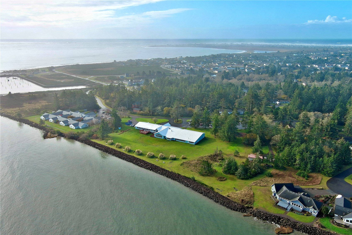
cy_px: 118
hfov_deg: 63.7
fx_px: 284
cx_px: 176
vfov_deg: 45.0
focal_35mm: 29
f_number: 2.8
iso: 100
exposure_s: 1/1200
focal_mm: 10.57
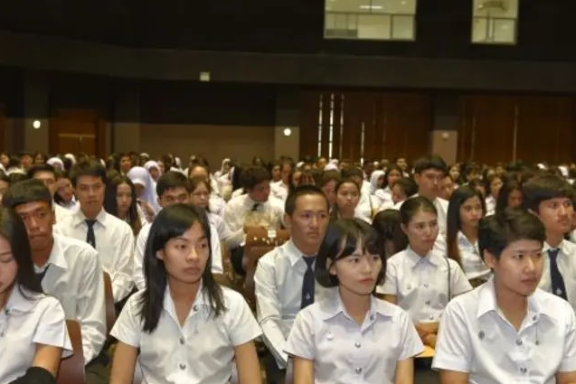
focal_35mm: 49
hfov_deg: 40.3
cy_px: 234
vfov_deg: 27.5
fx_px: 784
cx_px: 255
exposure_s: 1/80
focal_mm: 40
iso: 800
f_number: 4.5
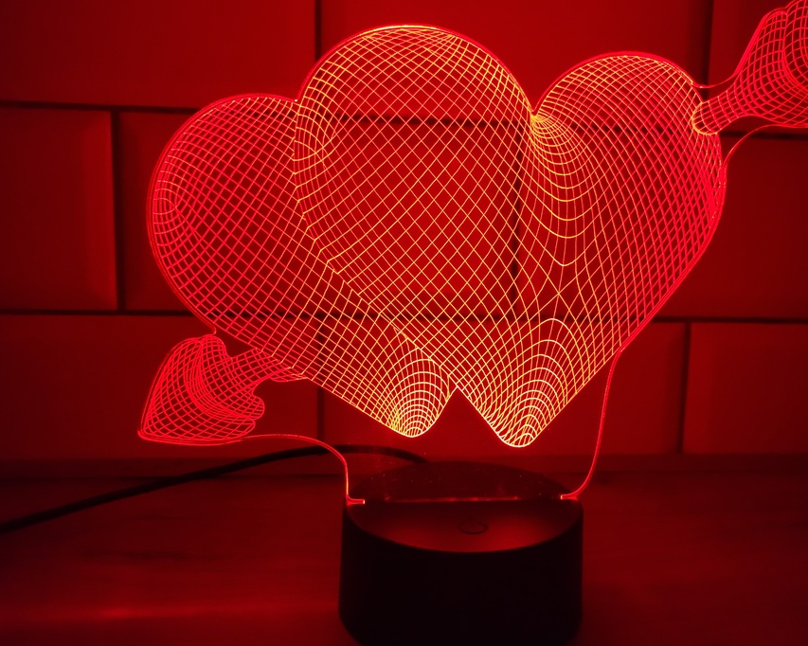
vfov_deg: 48.5
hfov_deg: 58.6
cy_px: 327
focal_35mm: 30
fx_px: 717
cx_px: 459
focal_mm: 5.4
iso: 640
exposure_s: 1/50
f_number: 1.8
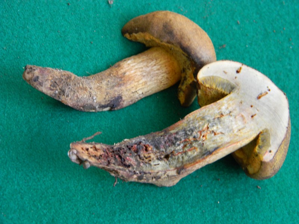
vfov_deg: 17.8
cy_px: 112
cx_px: 150
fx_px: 717
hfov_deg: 23.6
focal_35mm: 83
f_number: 4.5
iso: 152
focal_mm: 15.1
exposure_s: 1/30
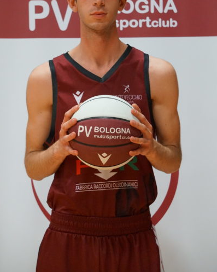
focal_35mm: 136
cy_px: 109
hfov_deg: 11.3
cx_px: 108
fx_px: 1093
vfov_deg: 14.2
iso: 3200
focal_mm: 80
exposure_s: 1/100
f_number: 5
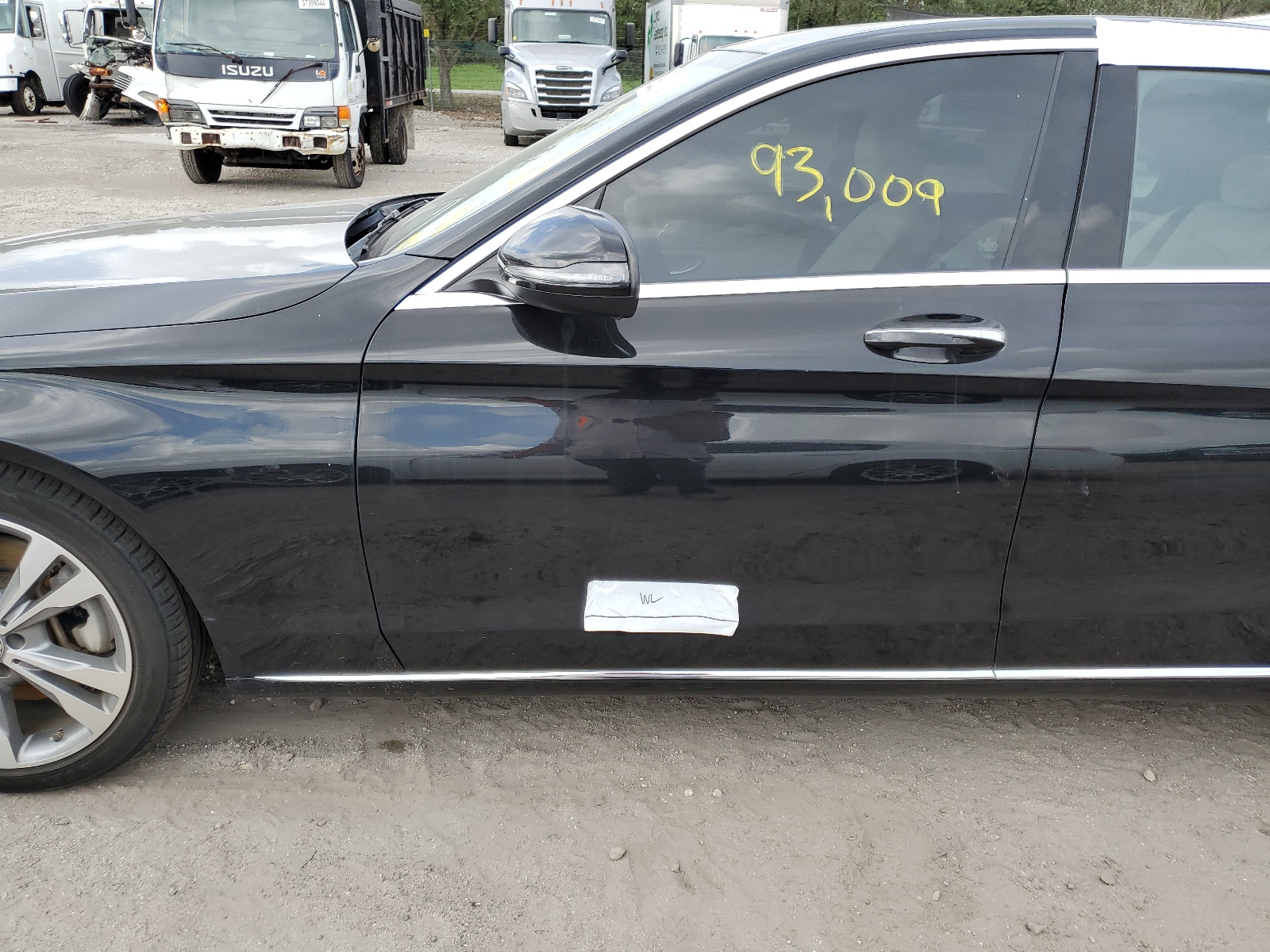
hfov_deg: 67.3
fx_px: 954
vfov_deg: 53.1
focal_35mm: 26
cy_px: 476
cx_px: 635
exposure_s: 1/1000
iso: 50
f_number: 1.5
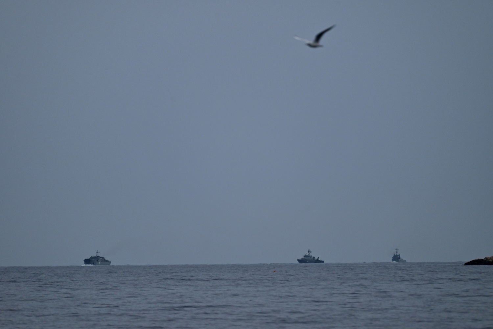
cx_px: 246
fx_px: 4109
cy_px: 164
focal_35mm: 300
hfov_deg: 6.9
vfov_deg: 4.6
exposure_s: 1/500
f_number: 5.6
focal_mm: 300
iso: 1100
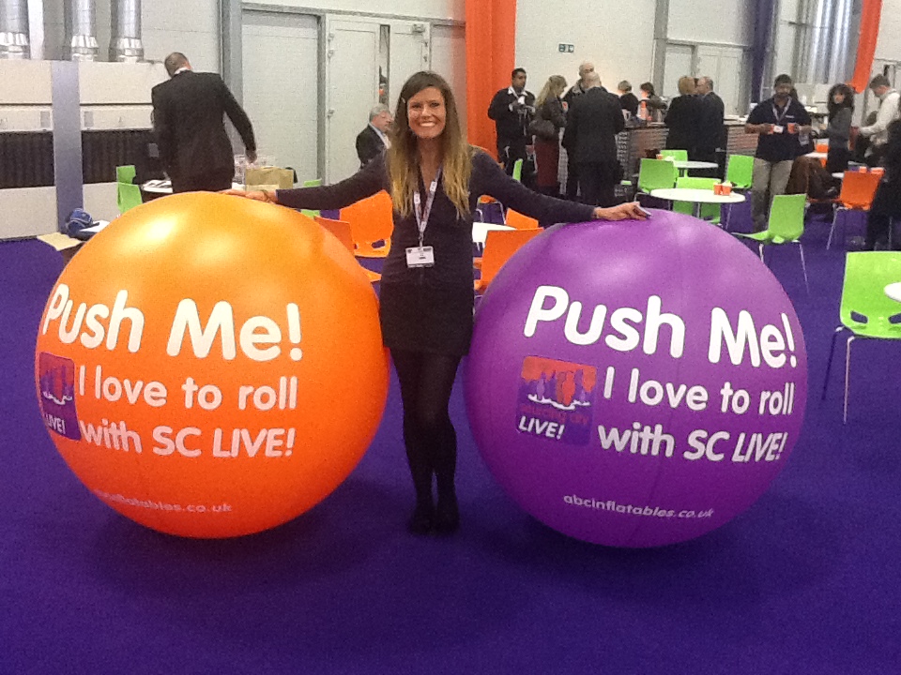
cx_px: 450
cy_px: 338
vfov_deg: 32.9
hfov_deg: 42.9
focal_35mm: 44
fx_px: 1145
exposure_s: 1/30
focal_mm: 2.03
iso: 250
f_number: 2.4
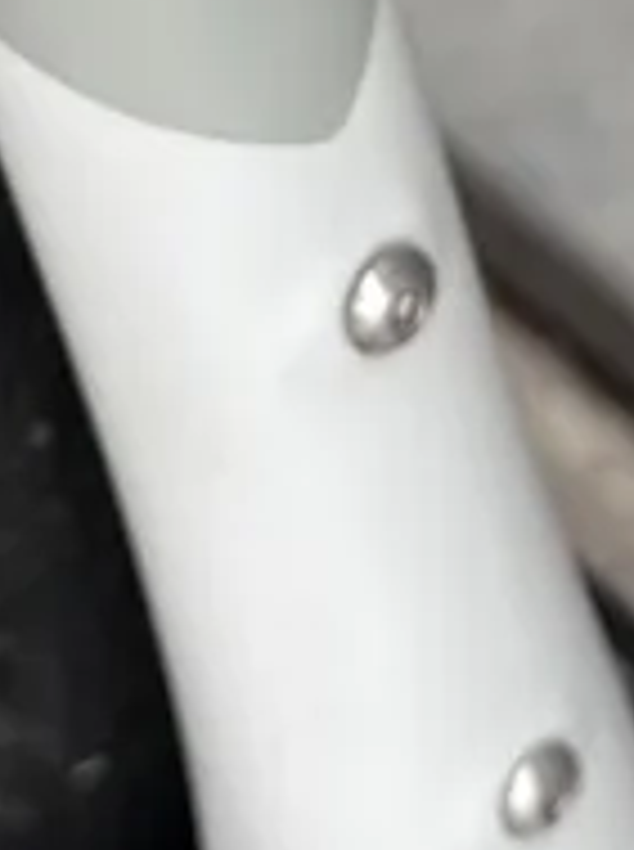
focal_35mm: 147
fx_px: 3602
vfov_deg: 12.2
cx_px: 184
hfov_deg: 10.0
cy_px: -733
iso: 40
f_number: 1.6
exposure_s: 1/122
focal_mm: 5.96
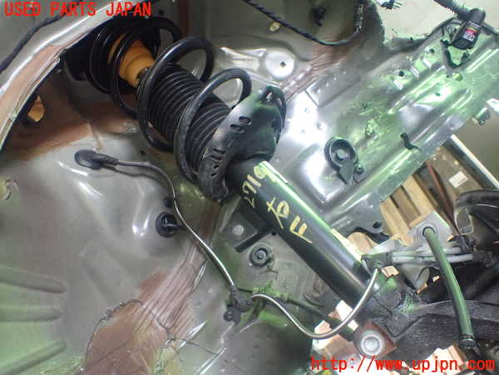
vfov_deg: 46.8
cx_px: 250
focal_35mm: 30
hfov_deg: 60.0
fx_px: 432
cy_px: 188
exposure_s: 1/40
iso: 800
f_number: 2.3
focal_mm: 5.4
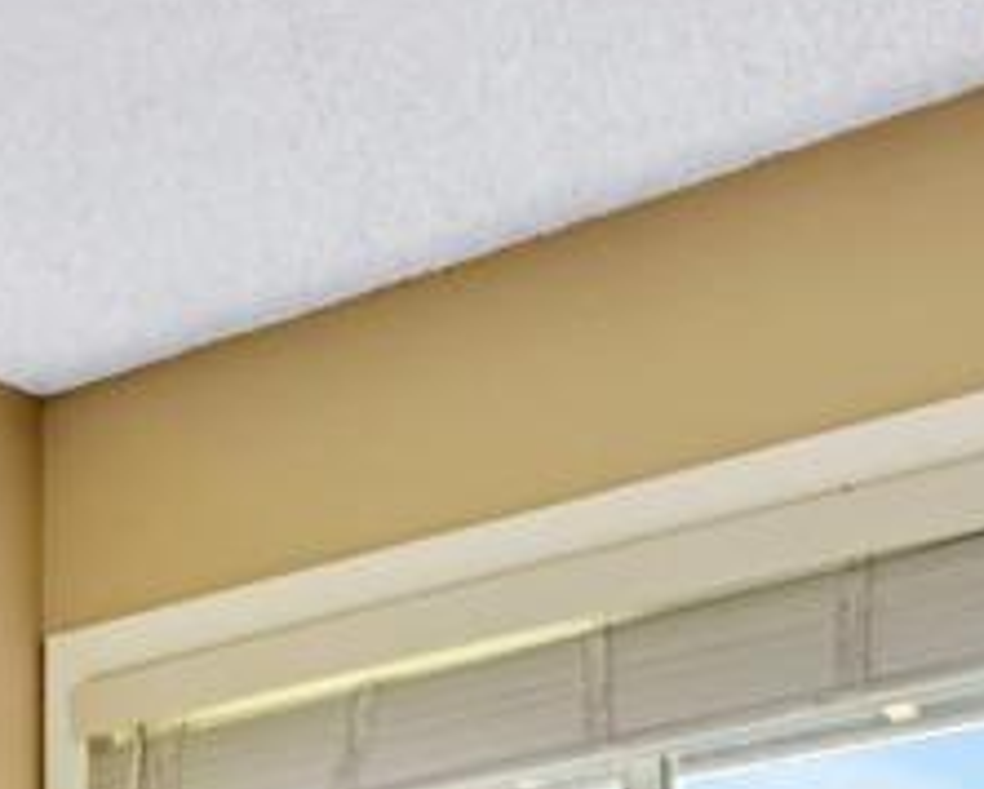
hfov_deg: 20.1
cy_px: 1303
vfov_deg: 14.7
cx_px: 315
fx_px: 2769
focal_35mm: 95
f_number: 9
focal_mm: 10
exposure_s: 1.6
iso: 250
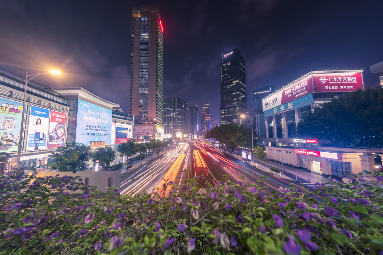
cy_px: 128
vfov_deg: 77.3
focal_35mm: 15
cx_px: 192
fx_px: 160
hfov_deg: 100.4
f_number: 8
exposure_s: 3.2
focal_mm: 15
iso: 100
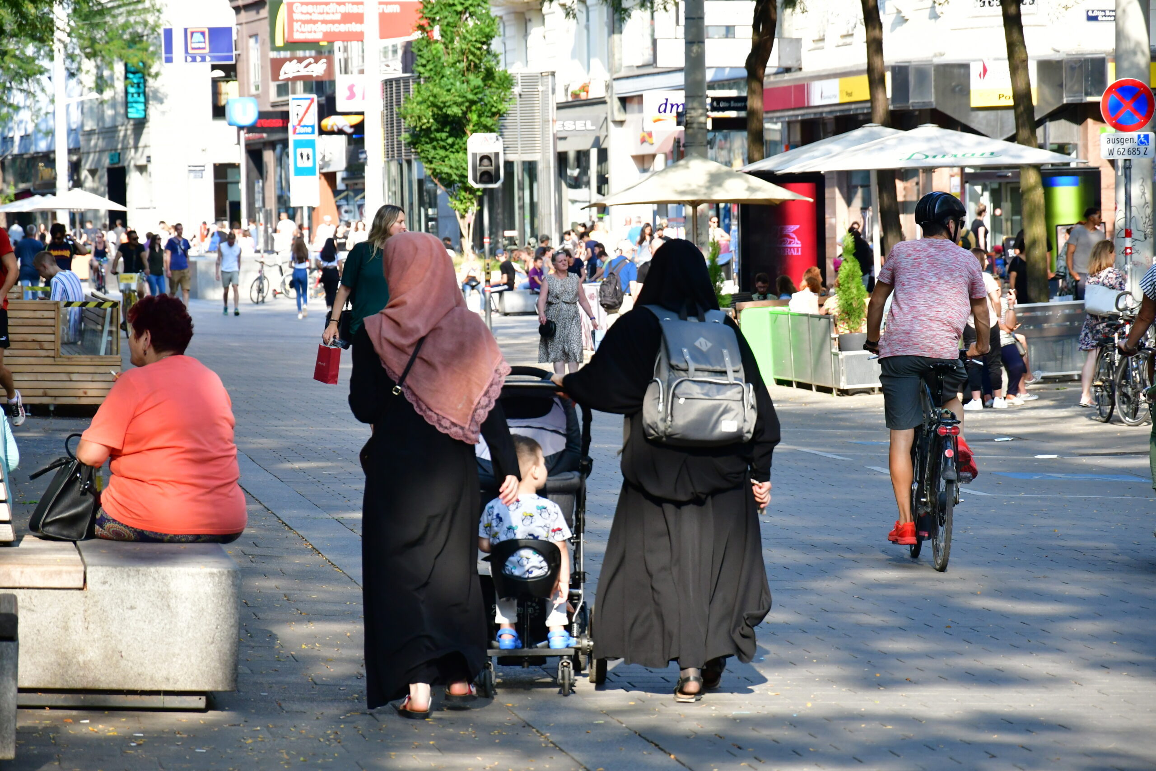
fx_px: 5041
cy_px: 386
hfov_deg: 13.1
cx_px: 578
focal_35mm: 157
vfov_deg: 8.7
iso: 1000
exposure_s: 1/800
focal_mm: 105
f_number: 5.6
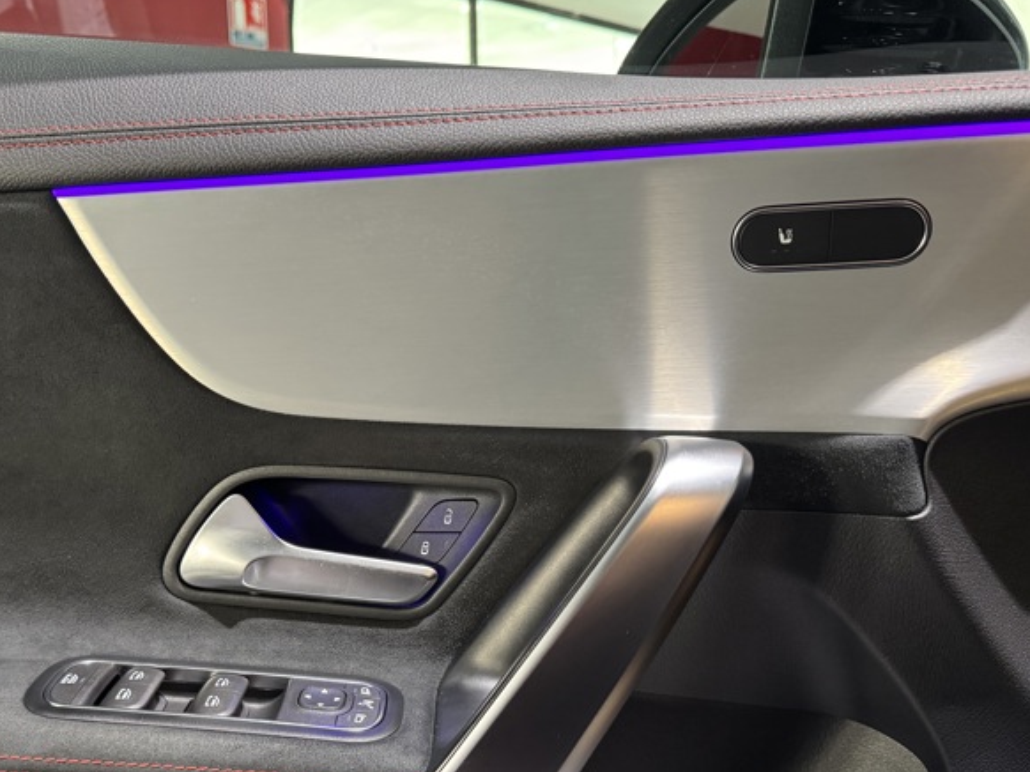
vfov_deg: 42.2
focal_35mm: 33
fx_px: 982
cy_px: 526
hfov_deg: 55.0
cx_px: 414
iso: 640
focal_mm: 6.76
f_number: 1.78
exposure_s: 1/50
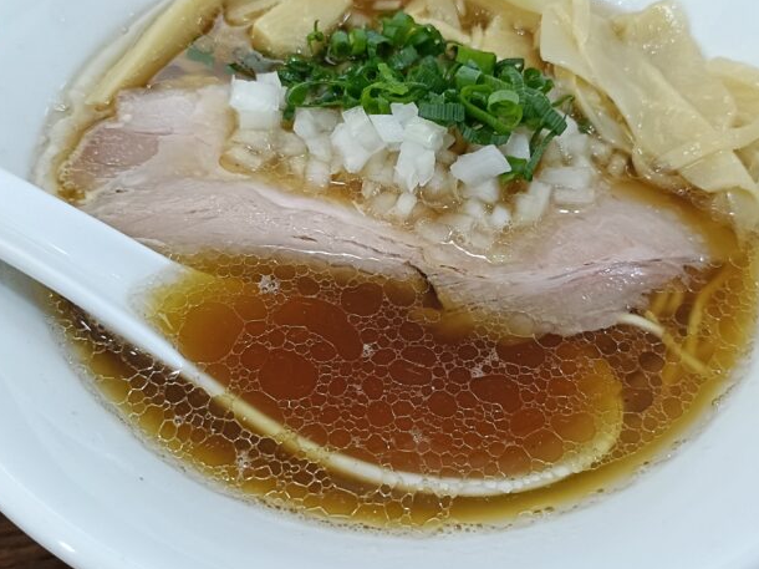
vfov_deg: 34.3
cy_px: 254
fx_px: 921
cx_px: 383
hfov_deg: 44.8
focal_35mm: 42
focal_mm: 4.7
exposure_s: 1/50
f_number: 1.7
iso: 1250
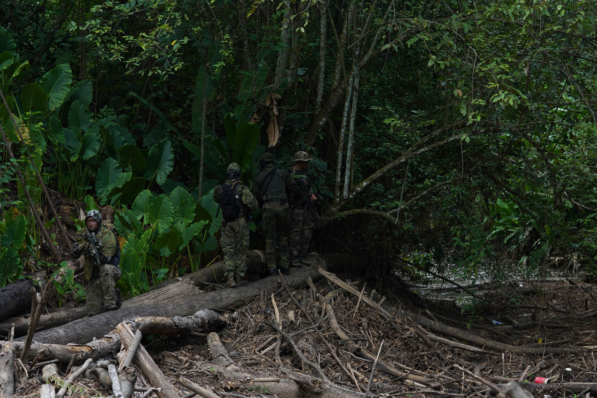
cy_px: 199
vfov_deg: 19.5
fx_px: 1161
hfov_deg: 28.8
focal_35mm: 70
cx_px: 298
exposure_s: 1/250
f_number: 8
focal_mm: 70
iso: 500
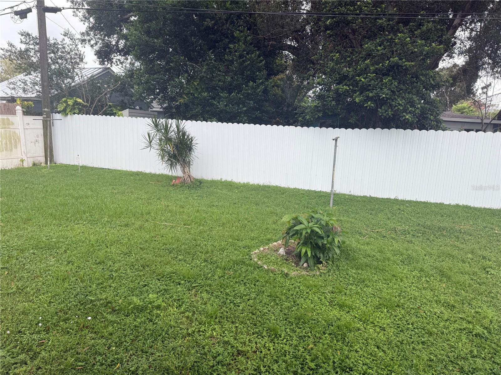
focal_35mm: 24
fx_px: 347
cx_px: 250
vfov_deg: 56.8
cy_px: 188
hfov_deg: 71.6
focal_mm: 6.76
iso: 80
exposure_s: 1/649
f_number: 1.78
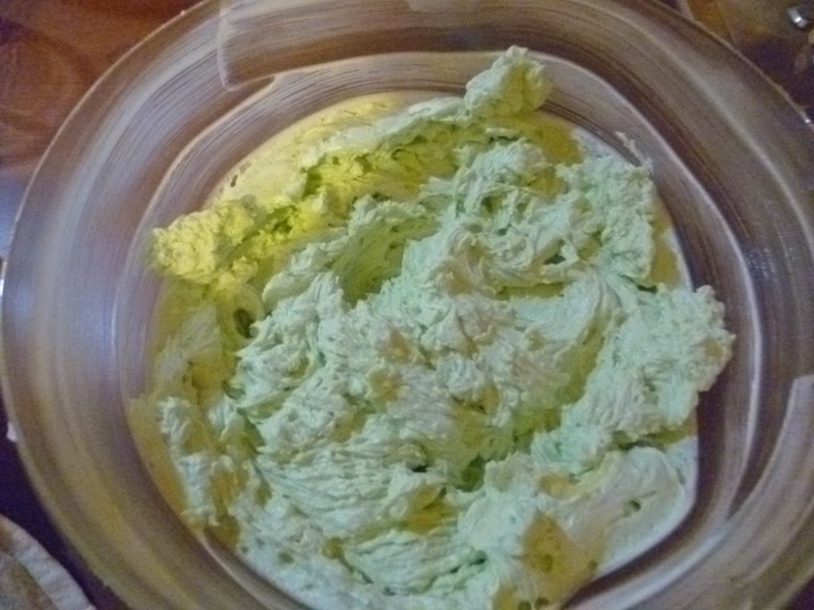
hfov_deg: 63.4
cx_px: 407
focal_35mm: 28
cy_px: 305
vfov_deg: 49.7
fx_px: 658
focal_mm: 5
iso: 1600
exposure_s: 1/25
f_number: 2.8
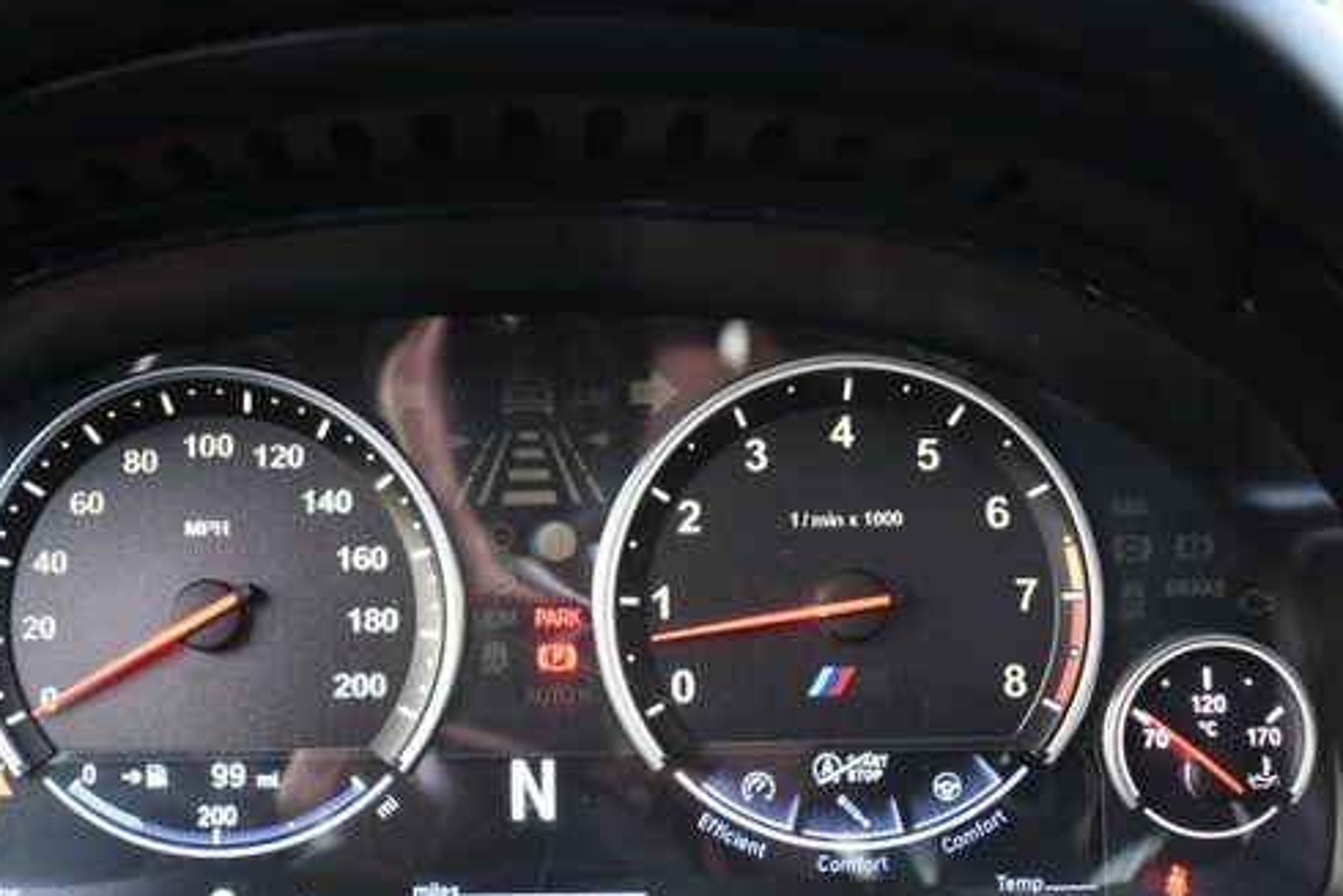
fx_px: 1754
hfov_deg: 41.6
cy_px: 569
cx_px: 513
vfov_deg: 28.5
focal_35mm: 47
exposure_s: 1/40
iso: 250
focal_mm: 24
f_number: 4
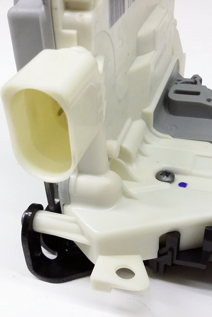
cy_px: 160
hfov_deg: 29.9
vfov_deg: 43.6
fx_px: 398
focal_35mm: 45
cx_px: 104
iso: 250
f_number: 2.4
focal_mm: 3.4
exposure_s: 1/15
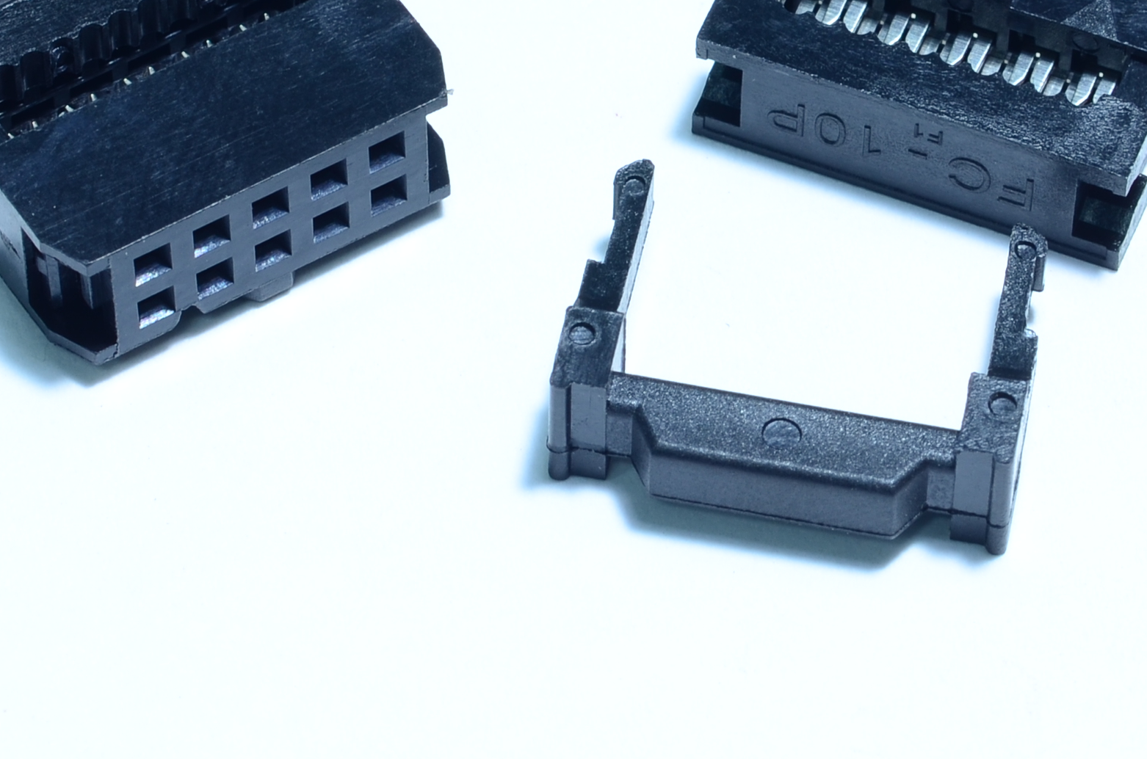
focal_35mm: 213
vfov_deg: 6.4
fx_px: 6771
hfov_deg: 9.7
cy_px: 130
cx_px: 574
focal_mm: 60
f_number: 18
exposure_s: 1/1.3
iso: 100
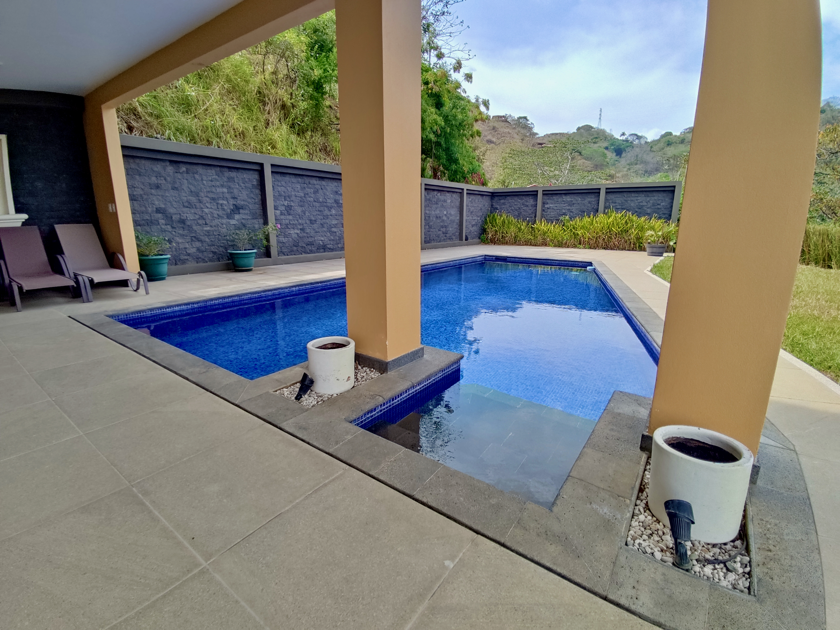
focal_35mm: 15
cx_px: 420
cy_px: 315
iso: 50
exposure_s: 1/195
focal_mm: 1.6
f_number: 2.2
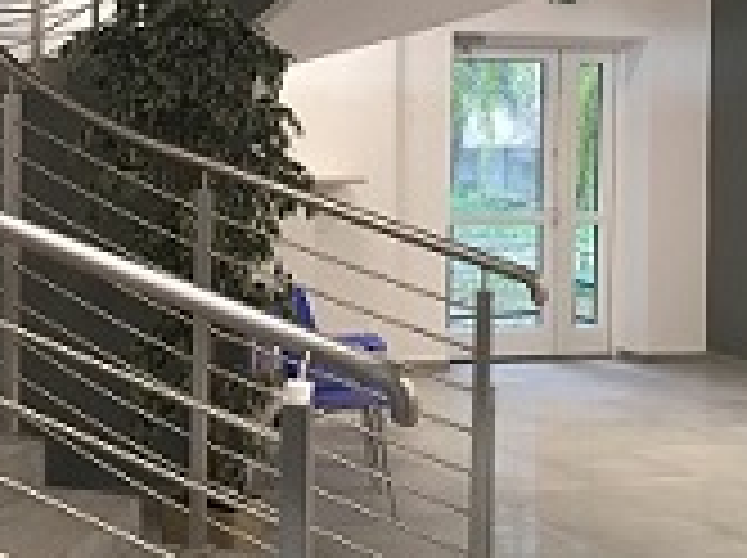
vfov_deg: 20.8
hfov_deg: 27.2
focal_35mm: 70
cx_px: 130
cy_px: 140
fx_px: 1508
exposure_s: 1/33
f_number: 2.2
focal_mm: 4.15
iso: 125
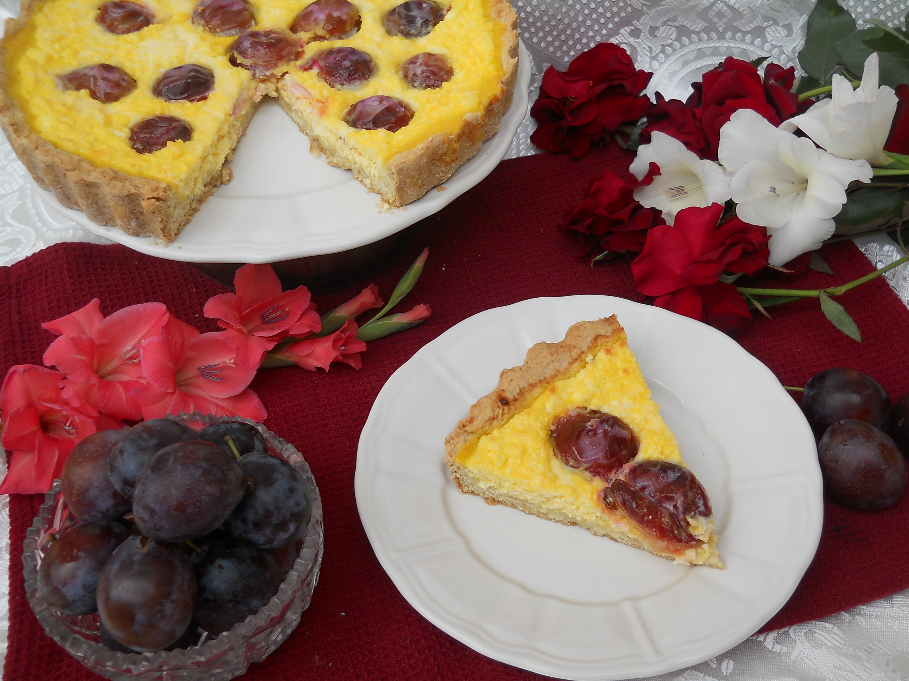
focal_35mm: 41
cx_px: 454
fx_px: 1077
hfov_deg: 45.8
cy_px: 340
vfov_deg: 35.1
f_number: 3.1
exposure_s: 1/250
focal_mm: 6.72
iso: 80
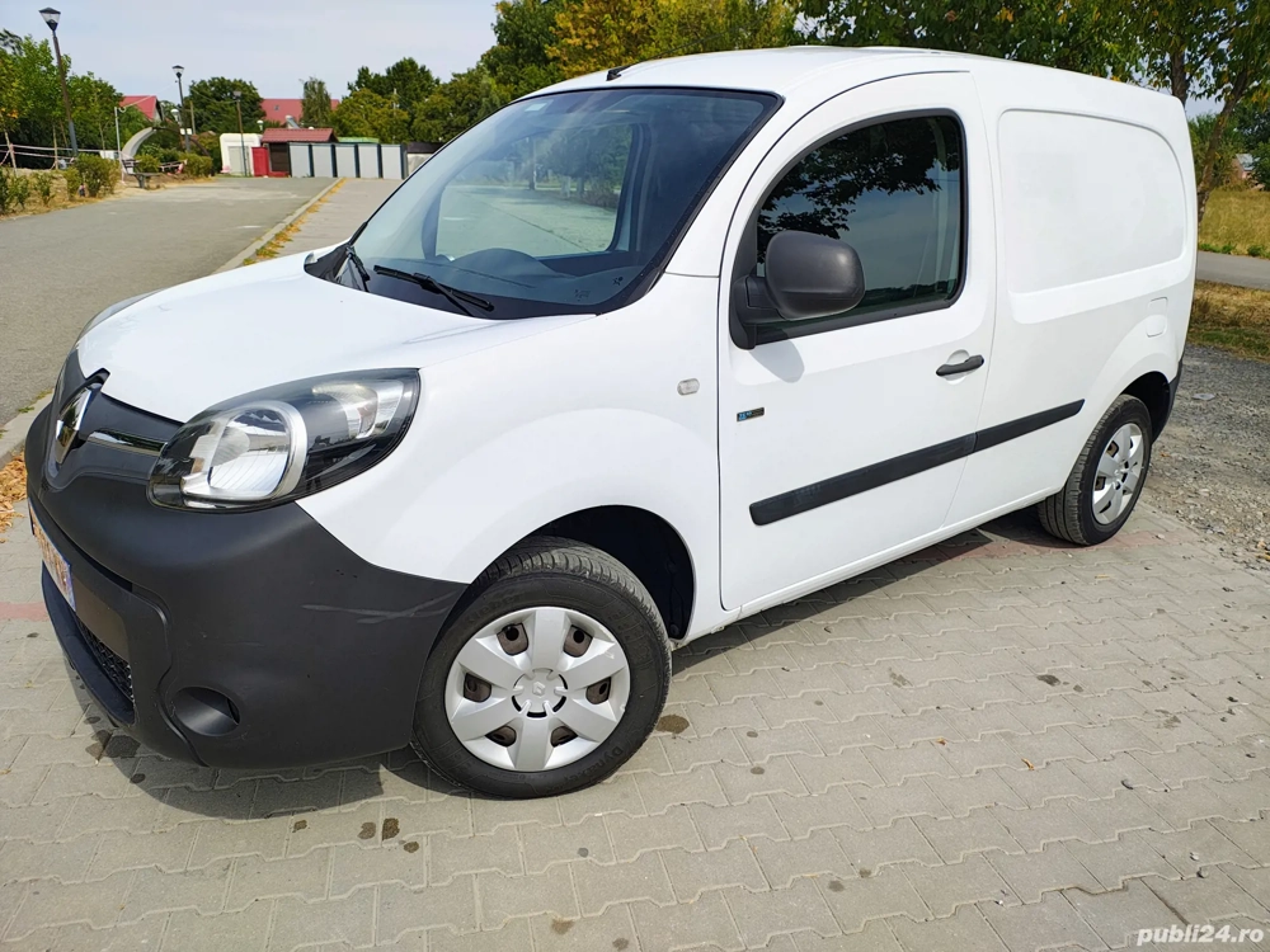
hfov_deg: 69.4
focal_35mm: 25
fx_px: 917
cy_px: 476
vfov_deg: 54.9
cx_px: 635
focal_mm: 5.89
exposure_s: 1/1697
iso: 100
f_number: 1.4
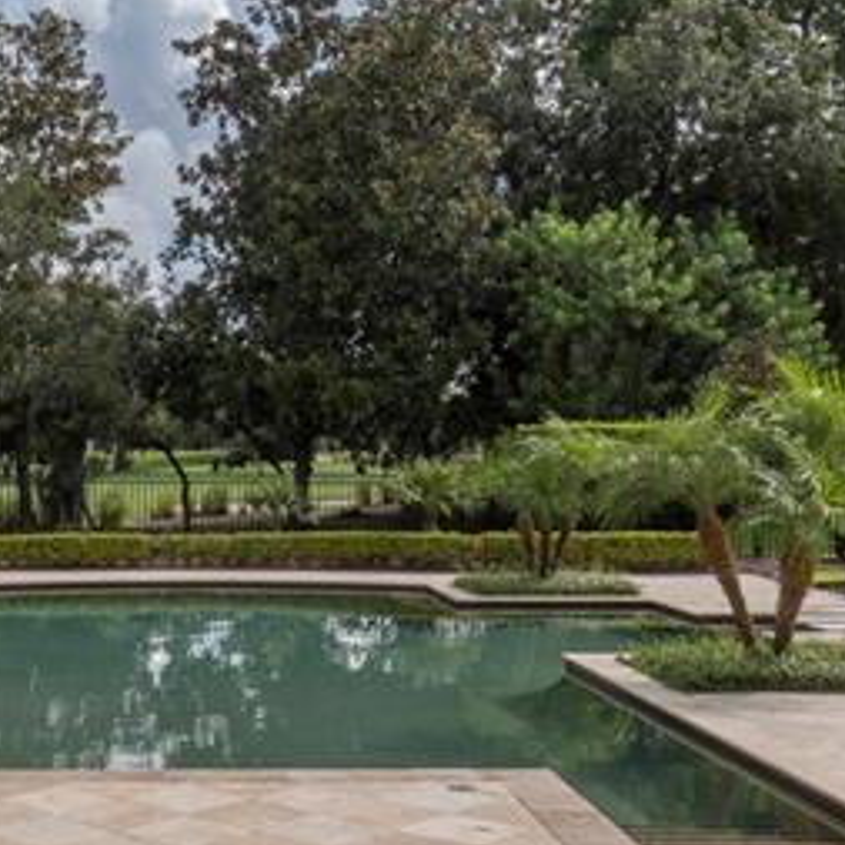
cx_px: 187
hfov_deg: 30.4
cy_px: 521
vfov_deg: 31.0
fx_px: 1519
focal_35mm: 55
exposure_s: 1/50
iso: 50
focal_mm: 16
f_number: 18
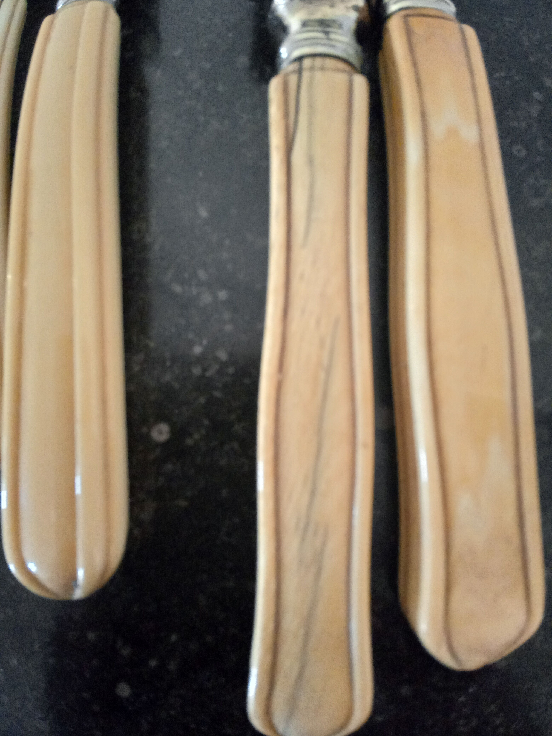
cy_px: 368
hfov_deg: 61.1
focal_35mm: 22
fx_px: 468
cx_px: 276
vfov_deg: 76.4
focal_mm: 2.24
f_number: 2.2
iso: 1757
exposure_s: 1/14.3
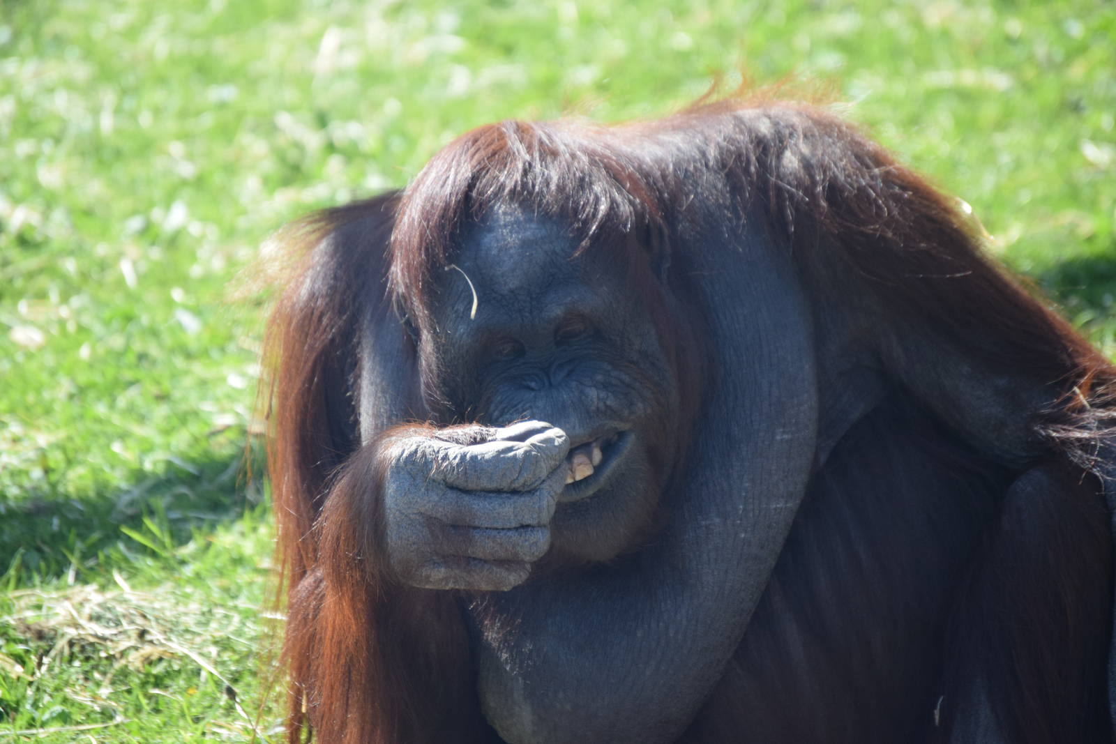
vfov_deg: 4.6
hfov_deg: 6.9
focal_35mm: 300
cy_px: 372
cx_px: 558
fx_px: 9300
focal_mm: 200
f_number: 5.6
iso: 800
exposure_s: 1/800
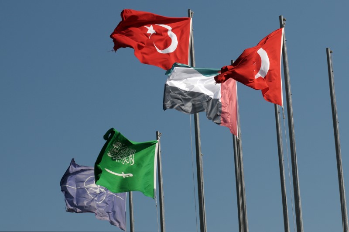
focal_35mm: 102
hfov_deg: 20.0
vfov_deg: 13.4
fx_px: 987
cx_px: 174
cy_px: 116
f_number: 11
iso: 200
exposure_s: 1/500
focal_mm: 68
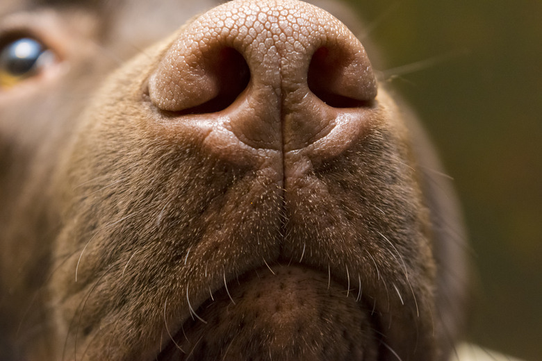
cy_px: 180
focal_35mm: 82
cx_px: 271
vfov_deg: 16.6
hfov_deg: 24.6
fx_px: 1242
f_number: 5.6
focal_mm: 55
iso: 3200
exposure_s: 1/60
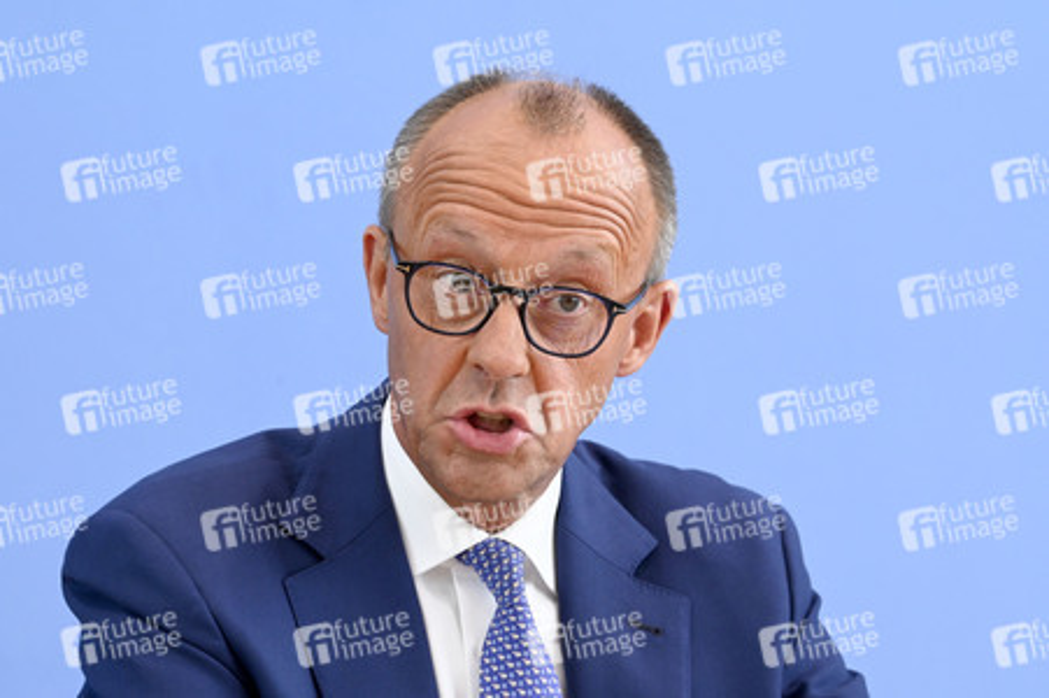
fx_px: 4368
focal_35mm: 150
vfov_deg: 9.1
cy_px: 349
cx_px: 524
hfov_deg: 13.7
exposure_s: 1/400
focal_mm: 150
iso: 3200
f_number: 8
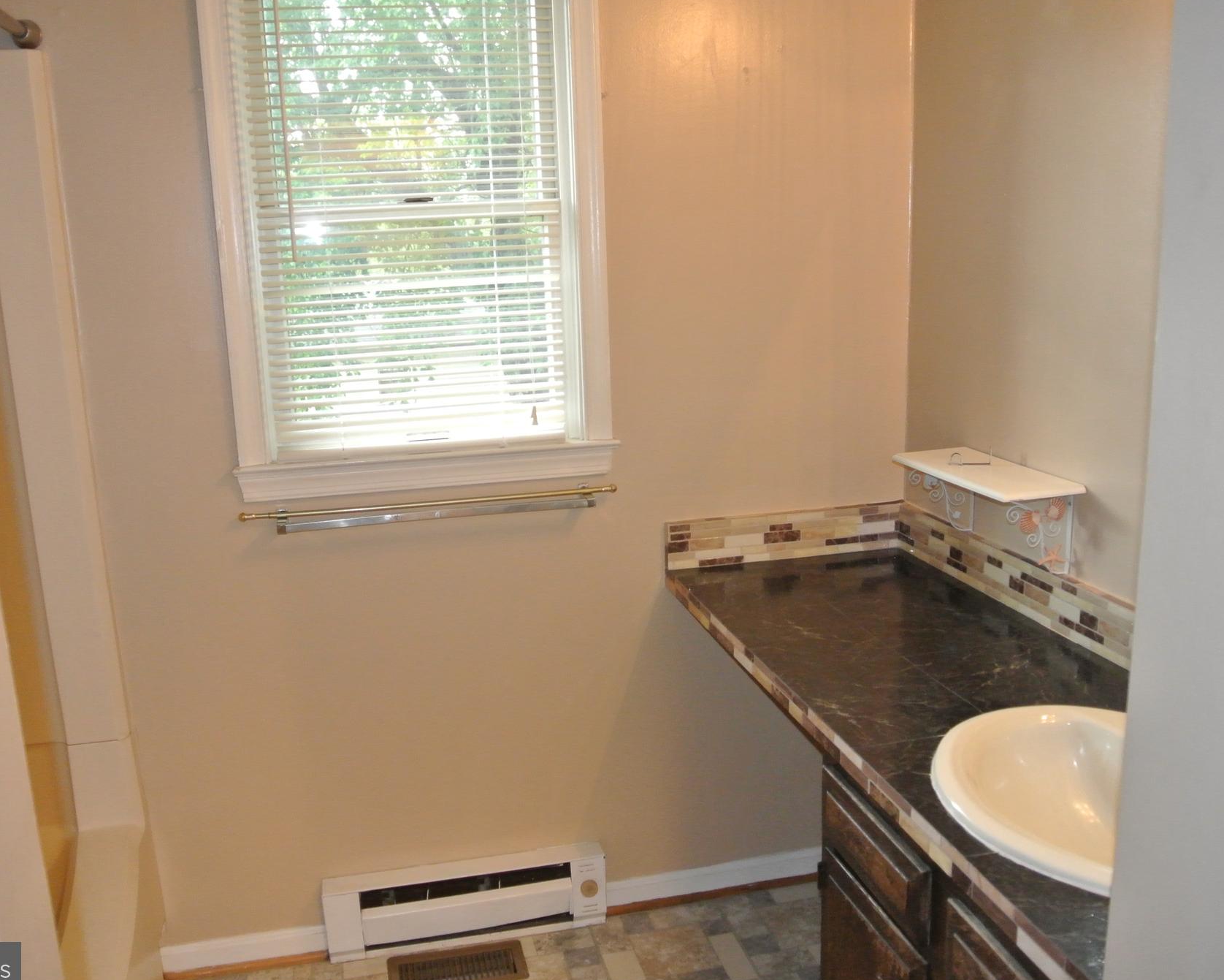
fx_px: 1123
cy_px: 495
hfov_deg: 57.2
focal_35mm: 31
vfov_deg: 47.1
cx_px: 607
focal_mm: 10
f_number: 3.5
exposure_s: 1/60
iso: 1000
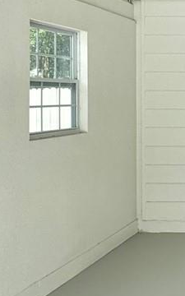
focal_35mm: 66
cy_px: 90
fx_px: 532
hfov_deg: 16.4
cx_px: 338
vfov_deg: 30.8
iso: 40
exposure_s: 1/433
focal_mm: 2.22
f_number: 2.2
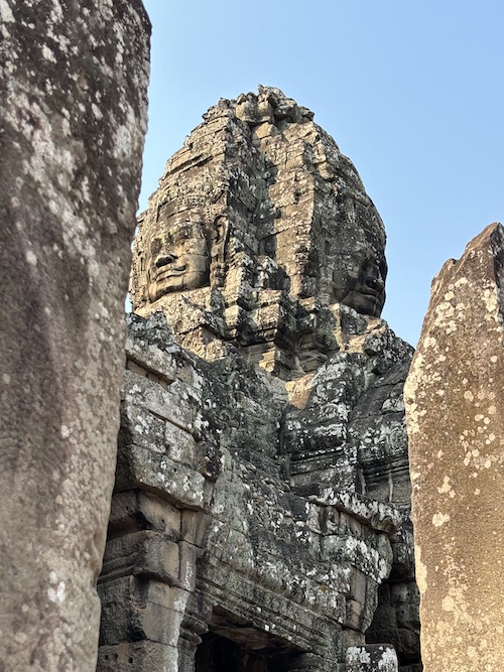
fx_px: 1010
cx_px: 252
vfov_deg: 36.8
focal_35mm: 52
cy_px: 336
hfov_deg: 28.0
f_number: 1.6
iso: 32
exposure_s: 1/943
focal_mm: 5.96
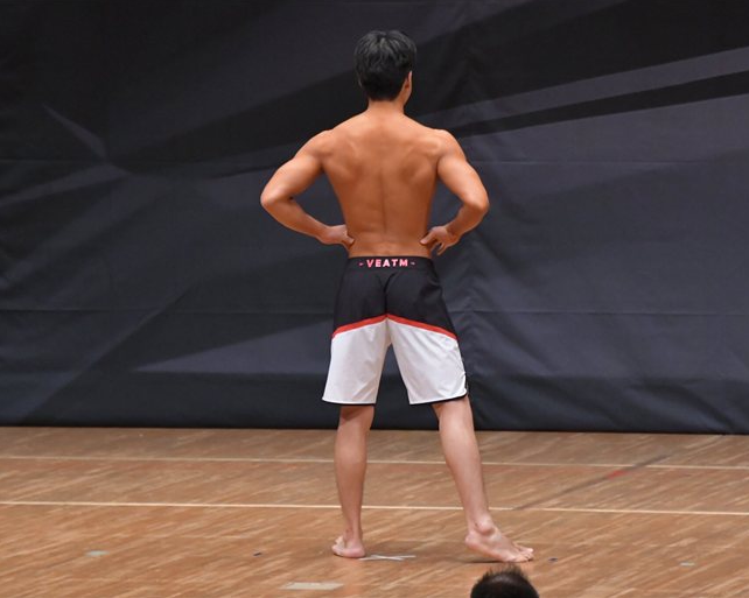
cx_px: 375
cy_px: 298
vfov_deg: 4.8
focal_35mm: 323
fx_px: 7157
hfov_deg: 6.0
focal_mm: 190
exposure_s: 1/400
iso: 6400
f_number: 5.6
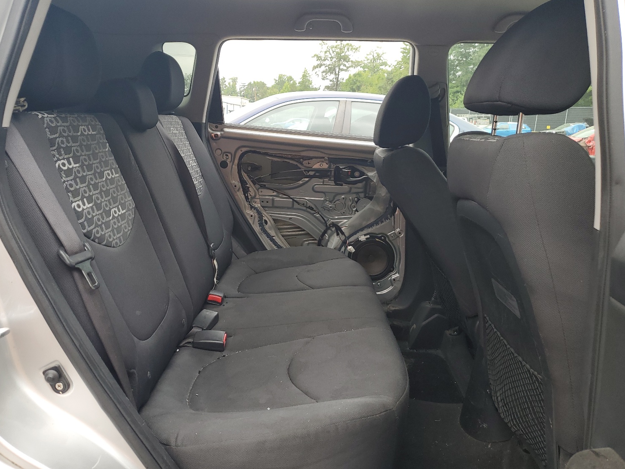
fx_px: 505
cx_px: 290
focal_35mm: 28
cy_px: 243
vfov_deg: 49.7
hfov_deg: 63.4
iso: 50
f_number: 1.5
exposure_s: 1/139
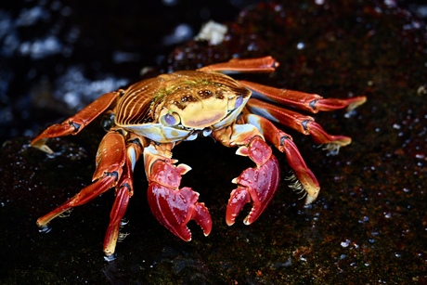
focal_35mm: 240
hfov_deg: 8.6
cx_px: 214
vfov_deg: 5.7
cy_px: 142
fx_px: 2847
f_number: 8
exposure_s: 1/250
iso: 900
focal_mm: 240
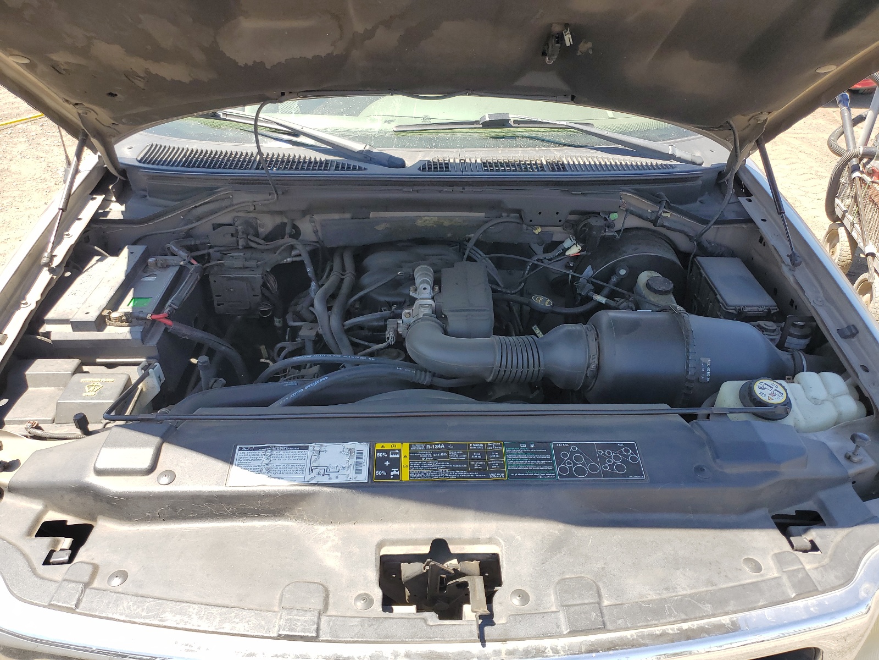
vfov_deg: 53.1
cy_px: 330
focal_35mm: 26
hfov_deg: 67.3
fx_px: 660
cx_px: 440
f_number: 1.5
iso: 50
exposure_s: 1/667
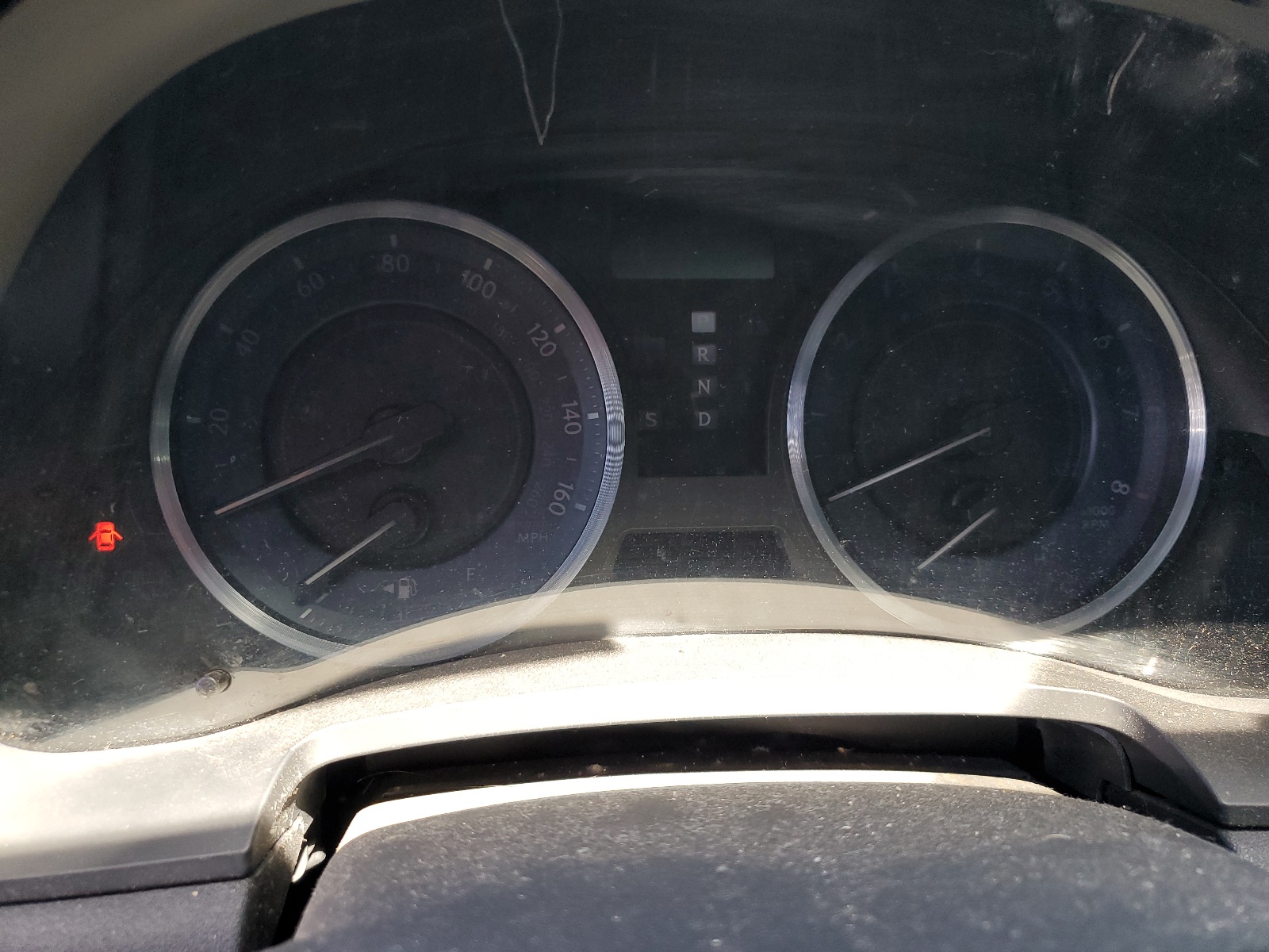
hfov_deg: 67.3
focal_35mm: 26
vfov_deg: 53.1
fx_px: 953
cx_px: 634
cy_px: 476
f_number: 1.5
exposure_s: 1/120
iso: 79
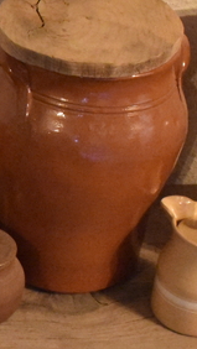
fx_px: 1233
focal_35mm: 133
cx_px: -195
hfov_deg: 8.7
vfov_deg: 16.1
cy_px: 213
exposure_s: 1/60
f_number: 3.5
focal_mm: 28
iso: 10000
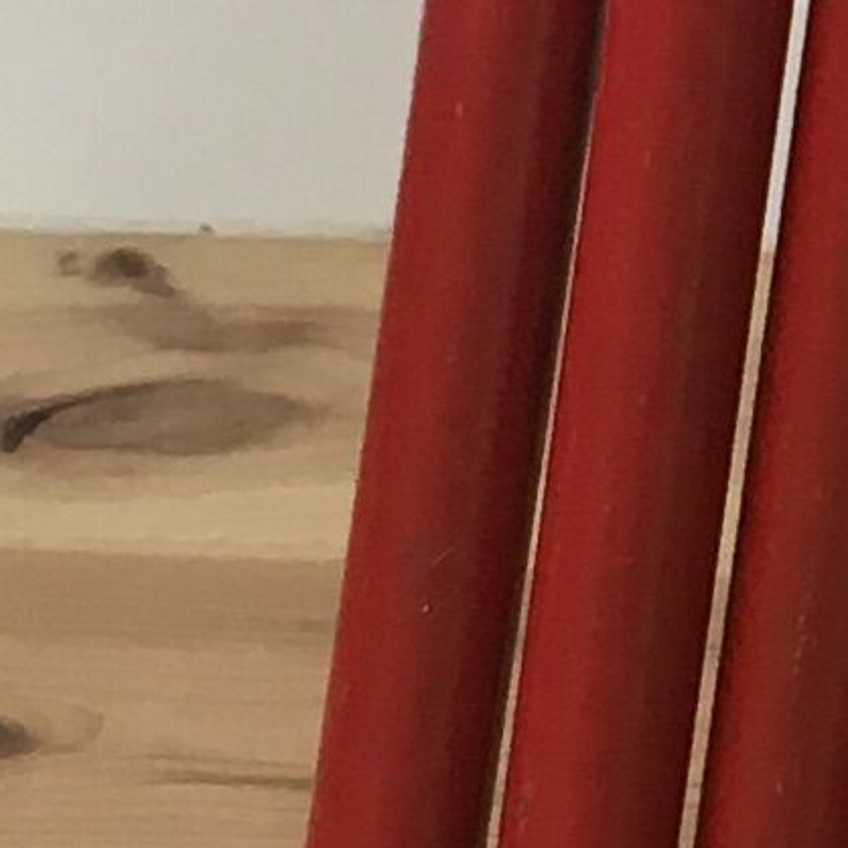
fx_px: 6846
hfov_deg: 6.9
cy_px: -878
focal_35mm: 247
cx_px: 1647
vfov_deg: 6.8
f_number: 2.2
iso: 25
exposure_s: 1/33
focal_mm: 4.15
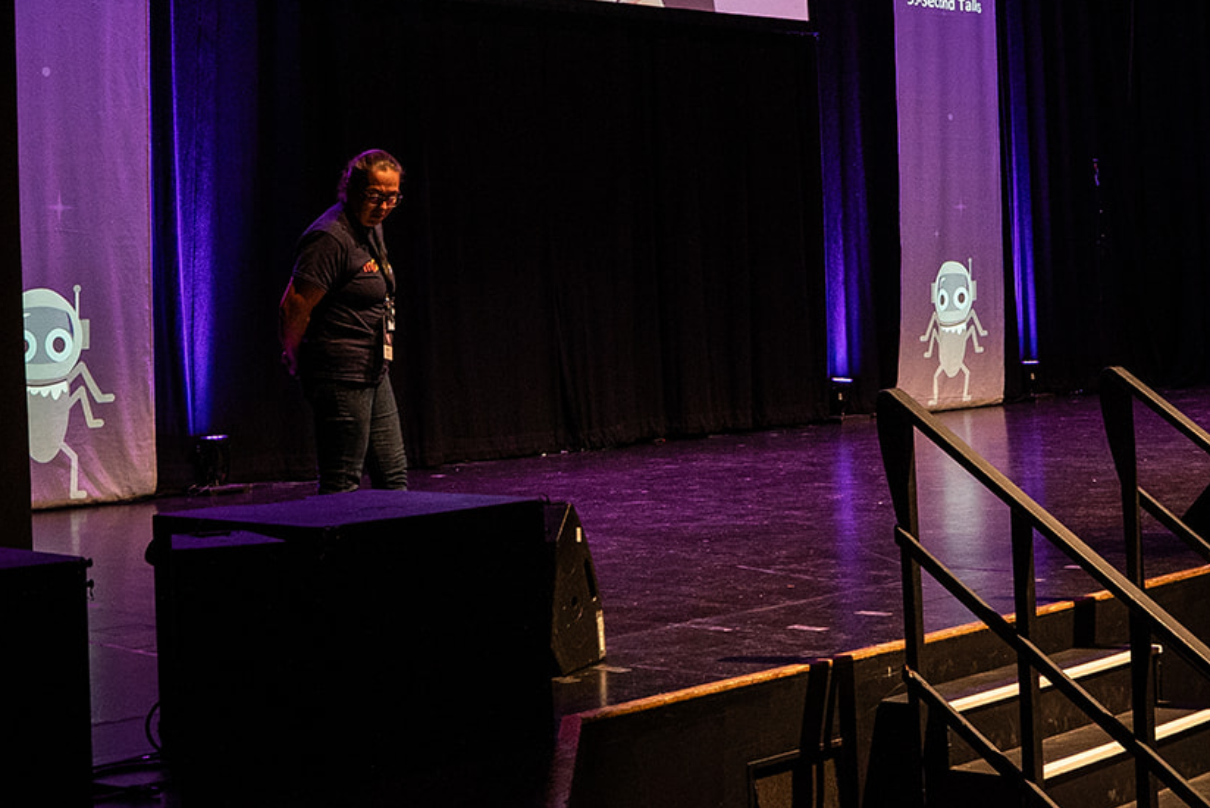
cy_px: 46
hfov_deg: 29.4
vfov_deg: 19.6
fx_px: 2286
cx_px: 841
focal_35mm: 68
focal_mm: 35
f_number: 6.3
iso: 3200
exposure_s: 1/80
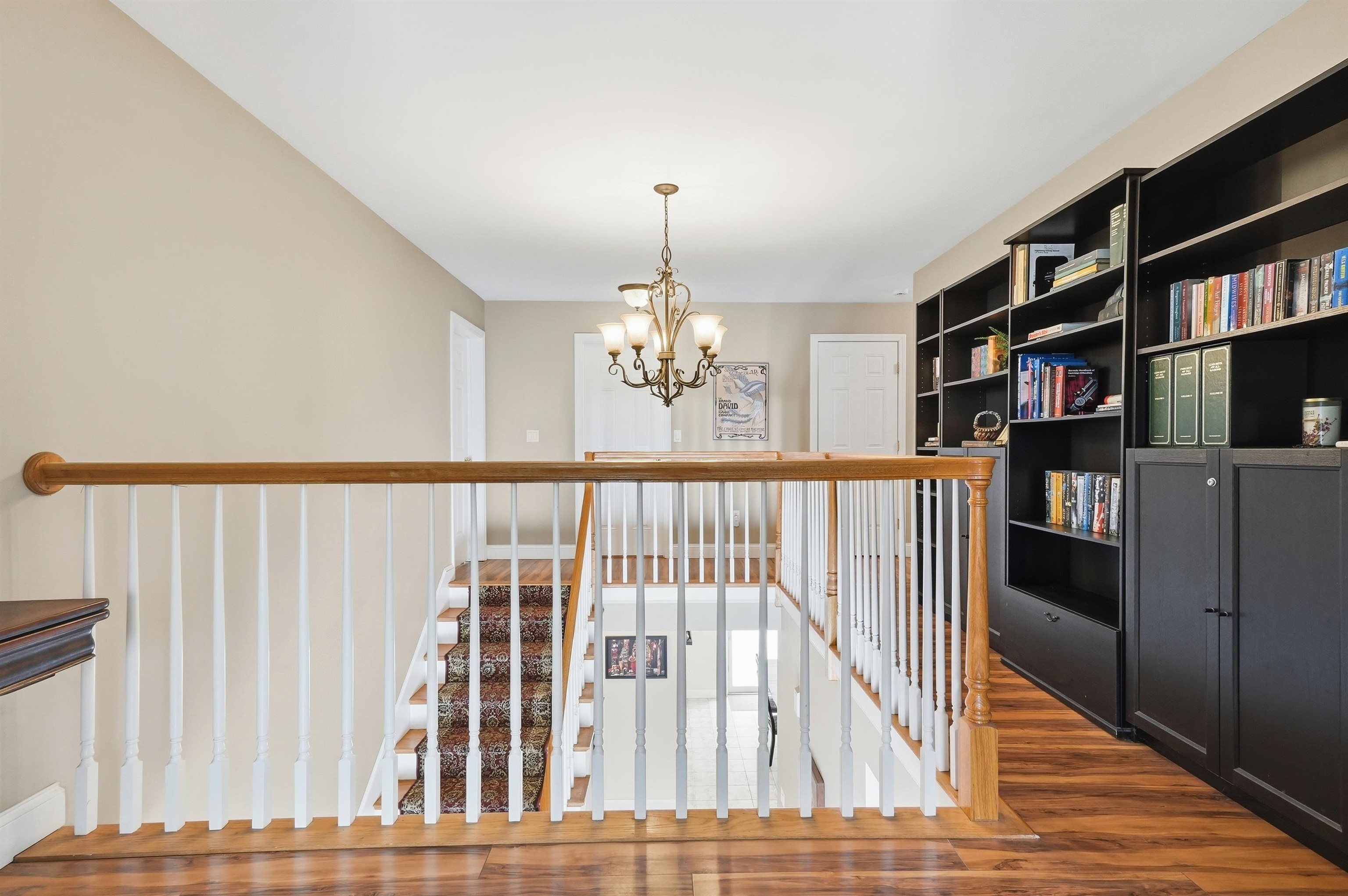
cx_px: 674
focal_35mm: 16
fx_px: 617
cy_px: 448
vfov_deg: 71.9
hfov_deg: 95.0
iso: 800
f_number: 7.1
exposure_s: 1/160
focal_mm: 11
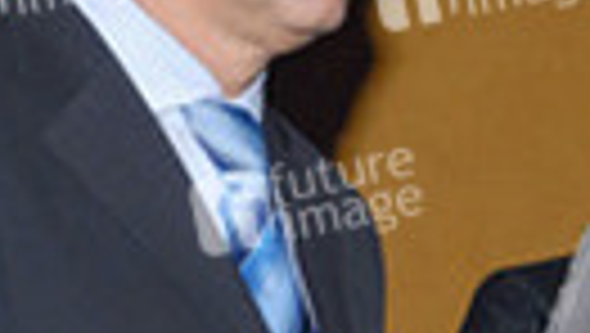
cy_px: 315
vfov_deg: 4.0
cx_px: 811
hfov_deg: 7.1
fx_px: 4714
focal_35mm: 301
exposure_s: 1/160
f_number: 10
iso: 400
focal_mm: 56
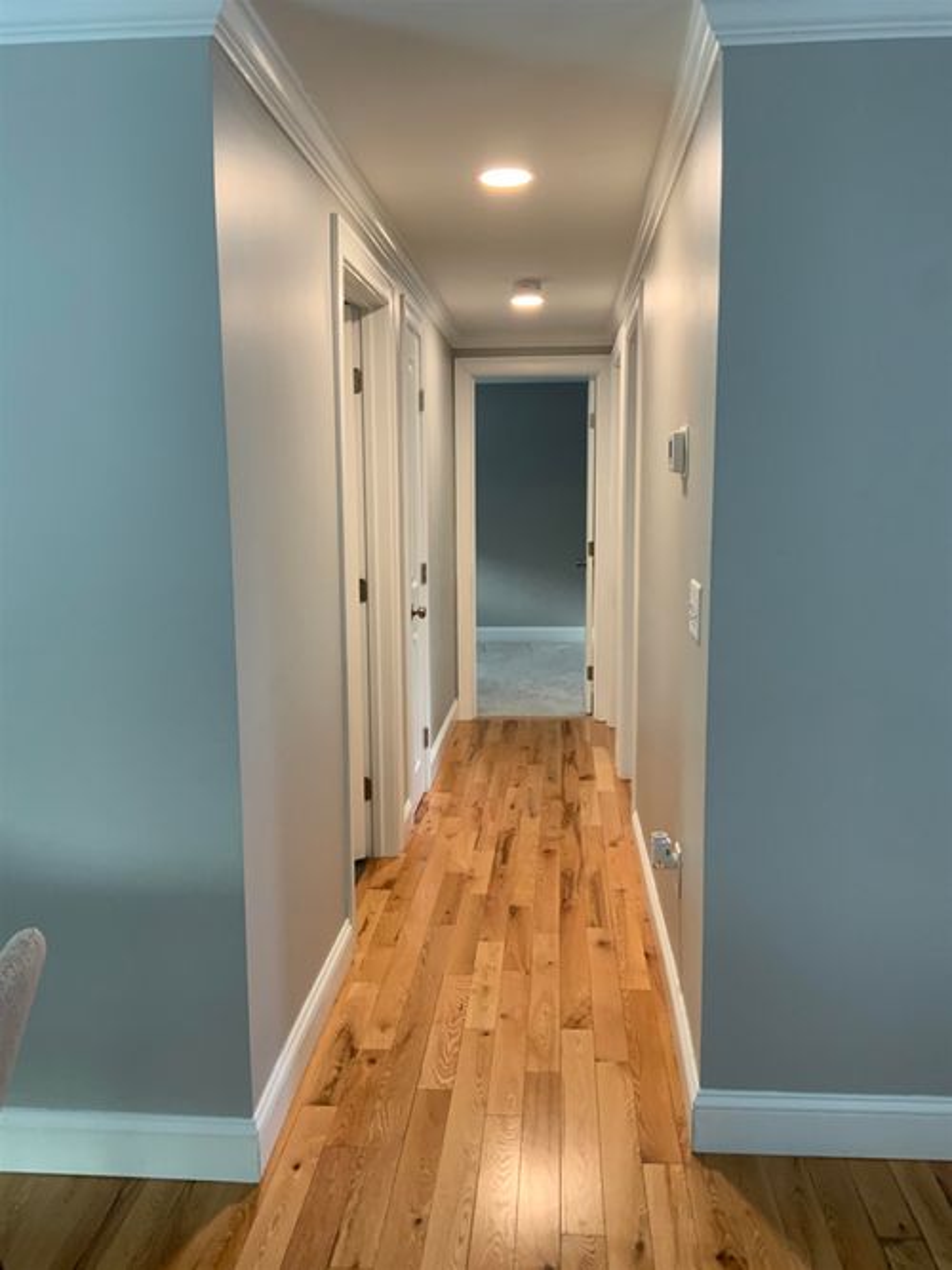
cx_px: 476
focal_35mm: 29
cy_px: 635
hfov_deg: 48.2
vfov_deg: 61.7
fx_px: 1064
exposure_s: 1/60
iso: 100
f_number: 1.8
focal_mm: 3
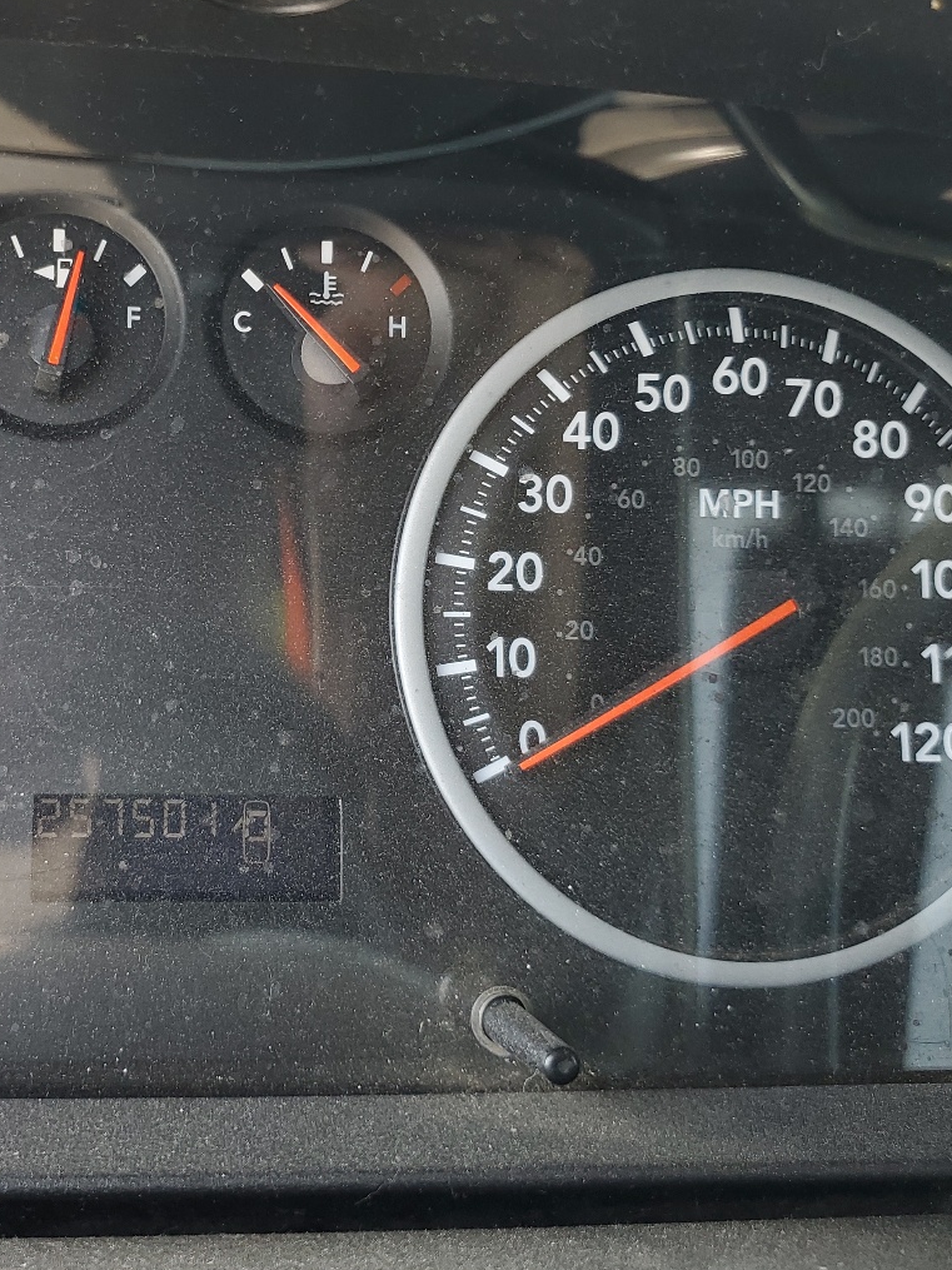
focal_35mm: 41
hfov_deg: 33.9
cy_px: 557
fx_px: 1504
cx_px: 163
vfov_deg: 45.7
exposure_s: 1/133
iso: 50
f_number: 1.5
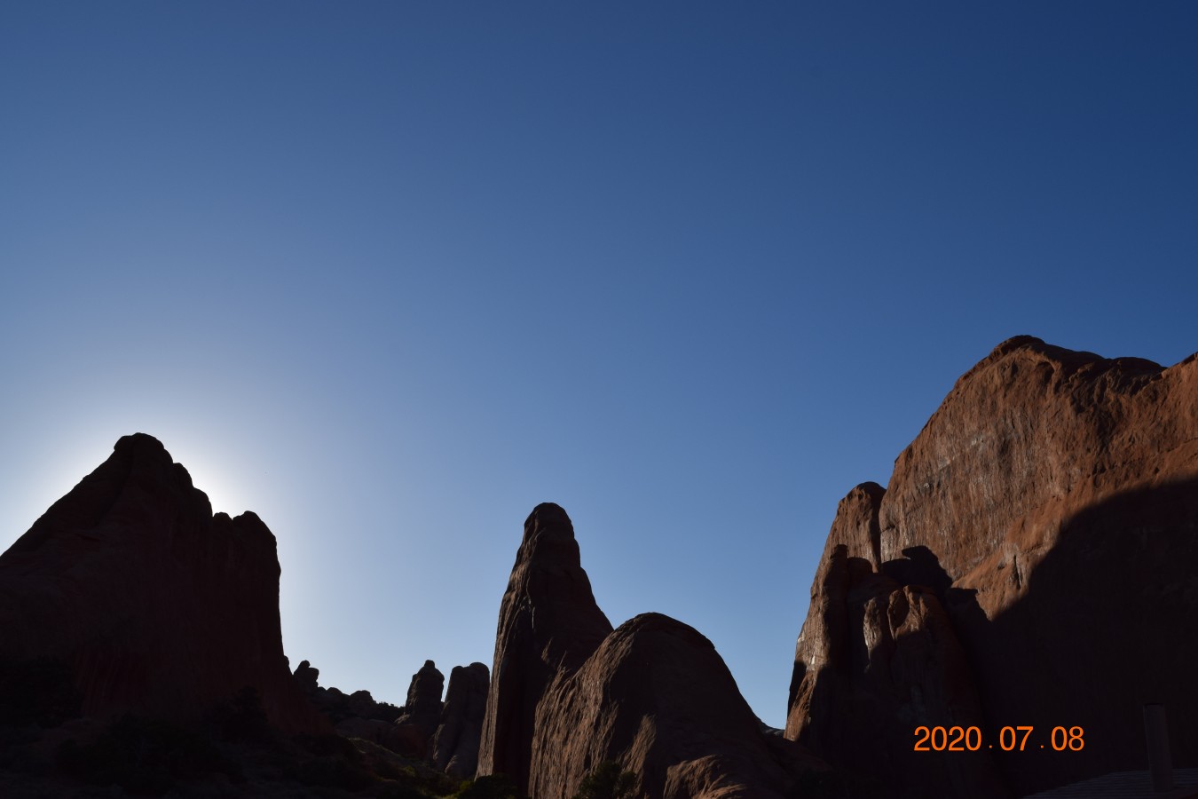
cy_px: 400
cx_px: 599
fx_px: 1098
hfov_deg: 57.2
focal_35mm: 33
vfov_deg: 40.0
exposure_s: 1/500
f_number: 11
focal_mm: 22
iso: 200
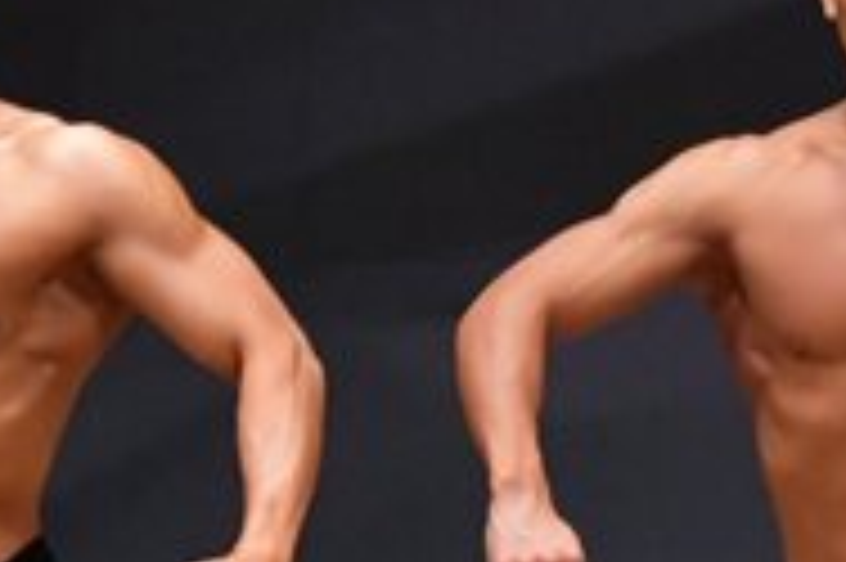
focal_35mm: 1054
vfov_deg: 1.3
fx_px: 24747
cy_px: 683
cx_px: 1055
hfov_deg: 2.0
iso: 6400
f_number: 5.6
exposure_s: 1/400
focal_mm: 170
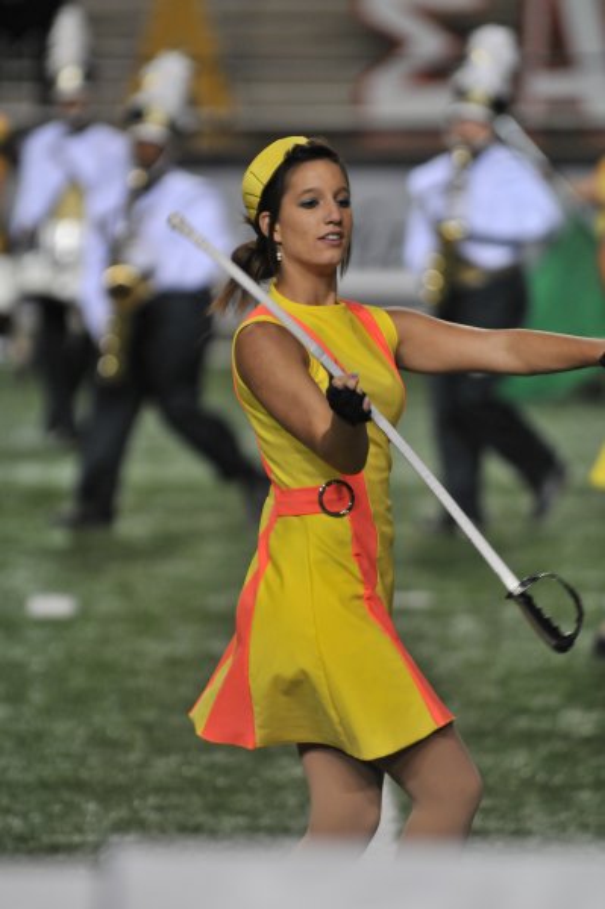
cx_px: 302
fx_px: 7575
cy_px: 454
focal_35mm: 300
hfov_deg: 4.6
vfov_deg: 6.9
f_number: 2.8
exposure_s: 1/500
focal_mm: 200
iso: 800
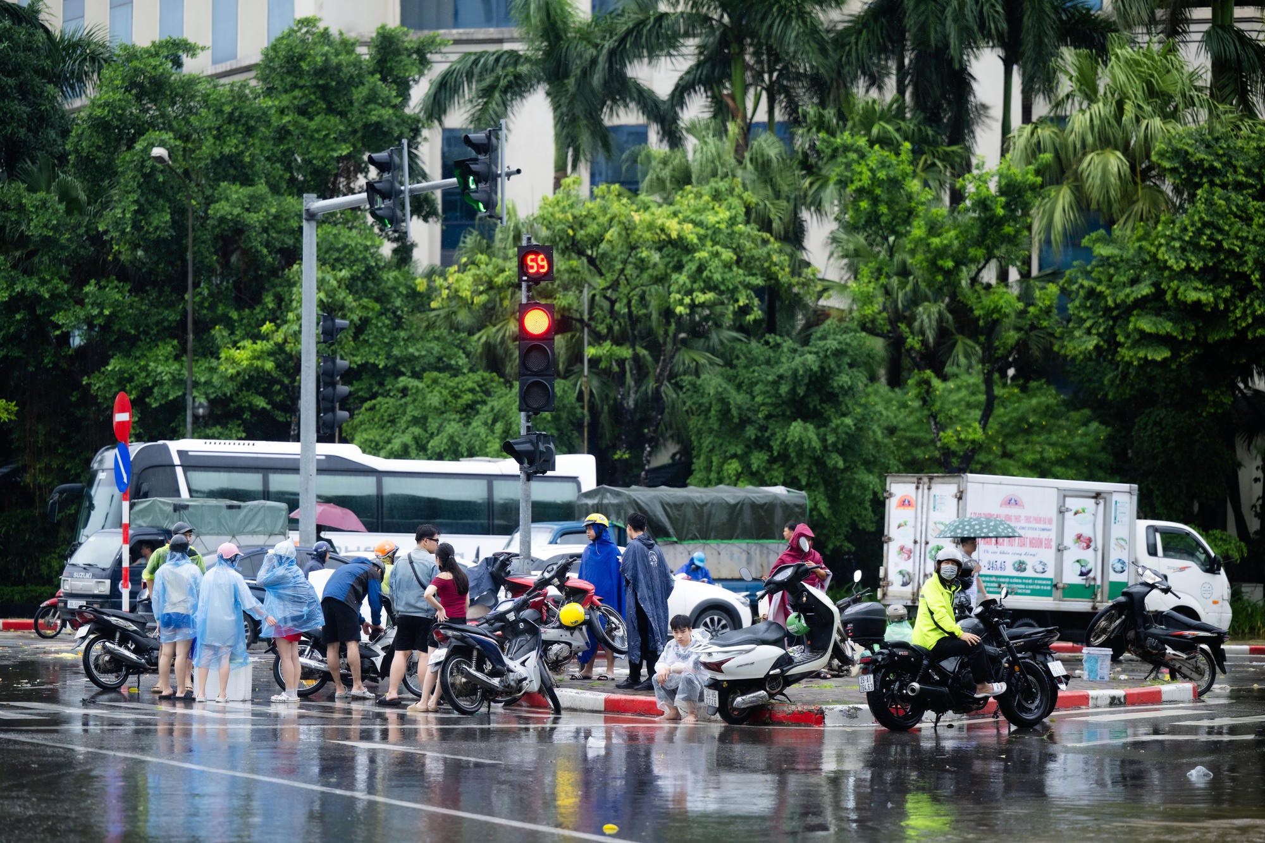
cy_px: 422
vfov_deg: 11.9
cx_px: 632
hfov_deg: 17.8
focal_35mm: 115
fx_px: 4040
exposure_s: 1/1600
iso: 1000
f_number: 2.8
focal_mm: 115
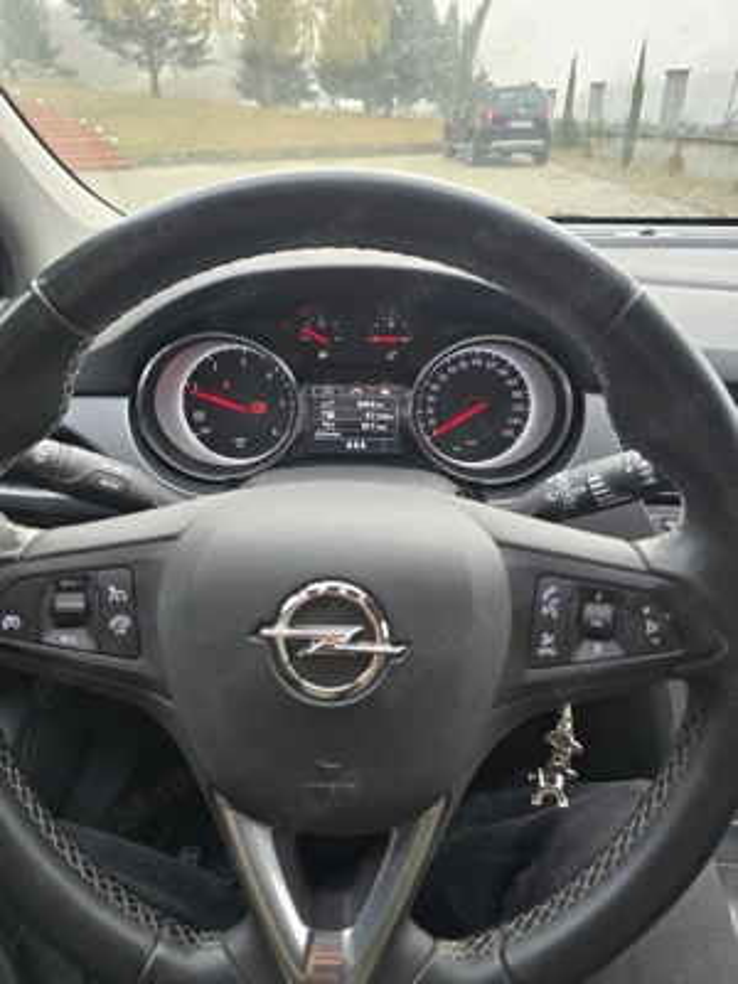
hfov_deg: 58.9
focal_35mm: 23
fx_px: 654
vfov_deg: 73.9
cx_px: 369
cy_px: 492
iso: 160
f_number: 1.7
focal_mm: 6.3
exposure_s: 1/101
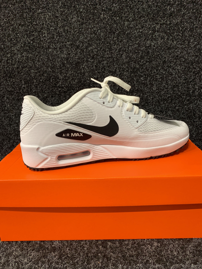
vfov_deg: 67.3
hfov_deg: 53.1
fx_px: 202
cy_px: 134
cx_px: 101
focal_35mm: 26
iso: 200
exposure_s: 1/60
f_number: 1.8
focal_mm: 4.25
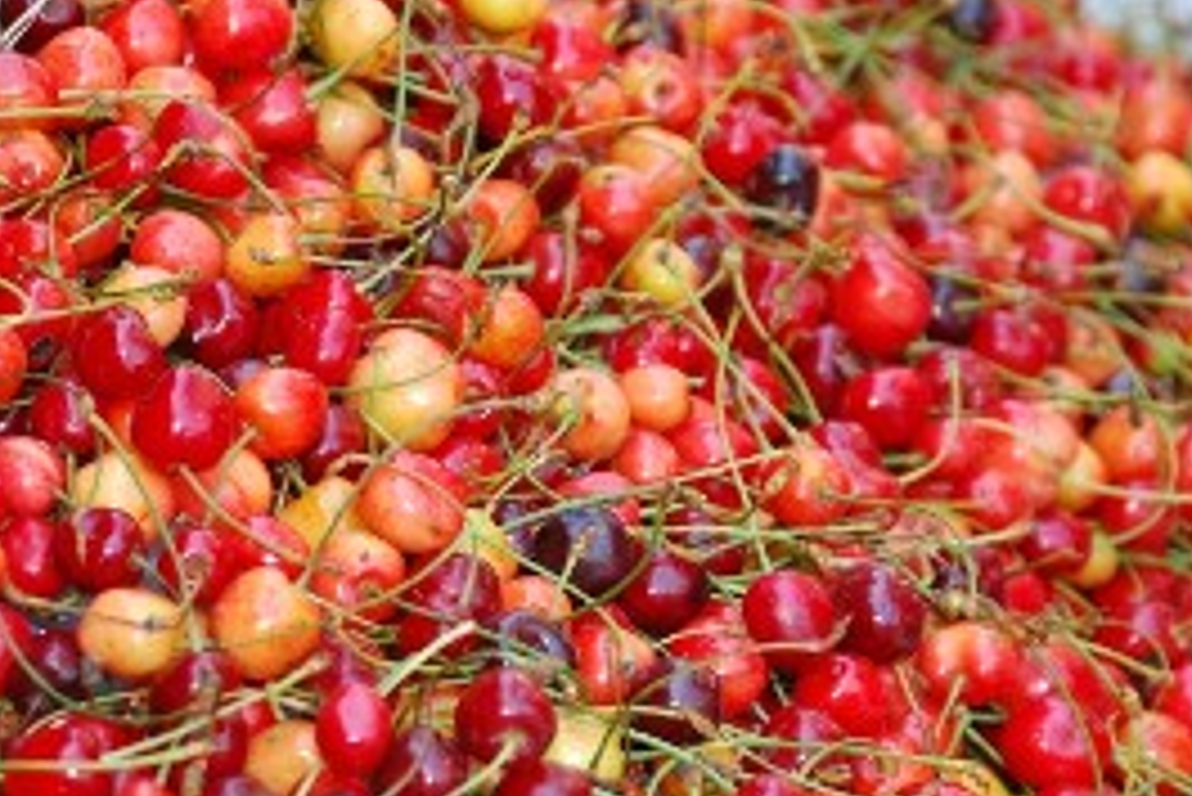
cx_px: 400
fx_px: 6758
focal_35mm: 204
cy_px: 549
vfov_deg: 6.7
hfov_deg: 10.1
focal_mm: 90
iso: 400
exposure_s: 1/100
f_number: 5.6
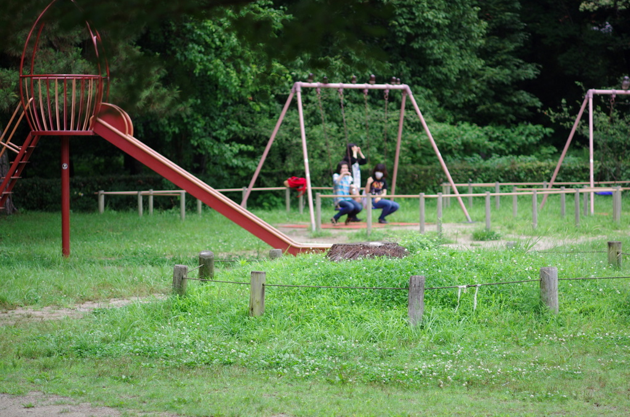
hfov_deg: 19.5
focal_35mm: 105
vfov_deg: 13.0
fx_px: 1834
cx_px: 315
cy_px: 208
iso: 100
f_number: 2.4
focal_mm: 70
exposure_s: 1/640
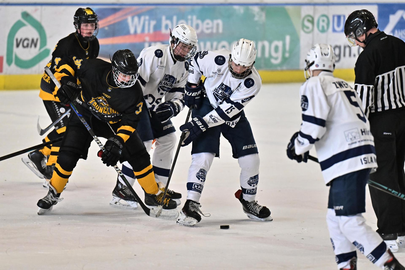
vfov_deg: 4.6
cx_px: 202
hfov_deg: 6.9
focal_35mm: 300
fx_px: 3374
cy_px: 135
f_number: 2.8
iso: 3200
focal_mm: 200
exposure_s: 1/1000
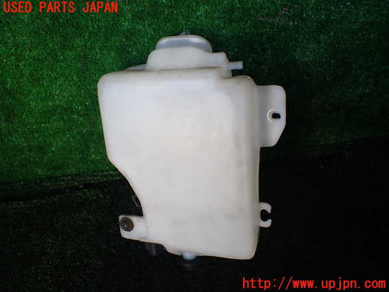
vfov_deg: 46.8
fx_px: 337
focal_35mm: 30
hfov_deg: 60.0
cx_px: 194
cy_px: 146
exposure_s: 1/125
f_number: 2.3
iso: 200
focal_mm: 5.4
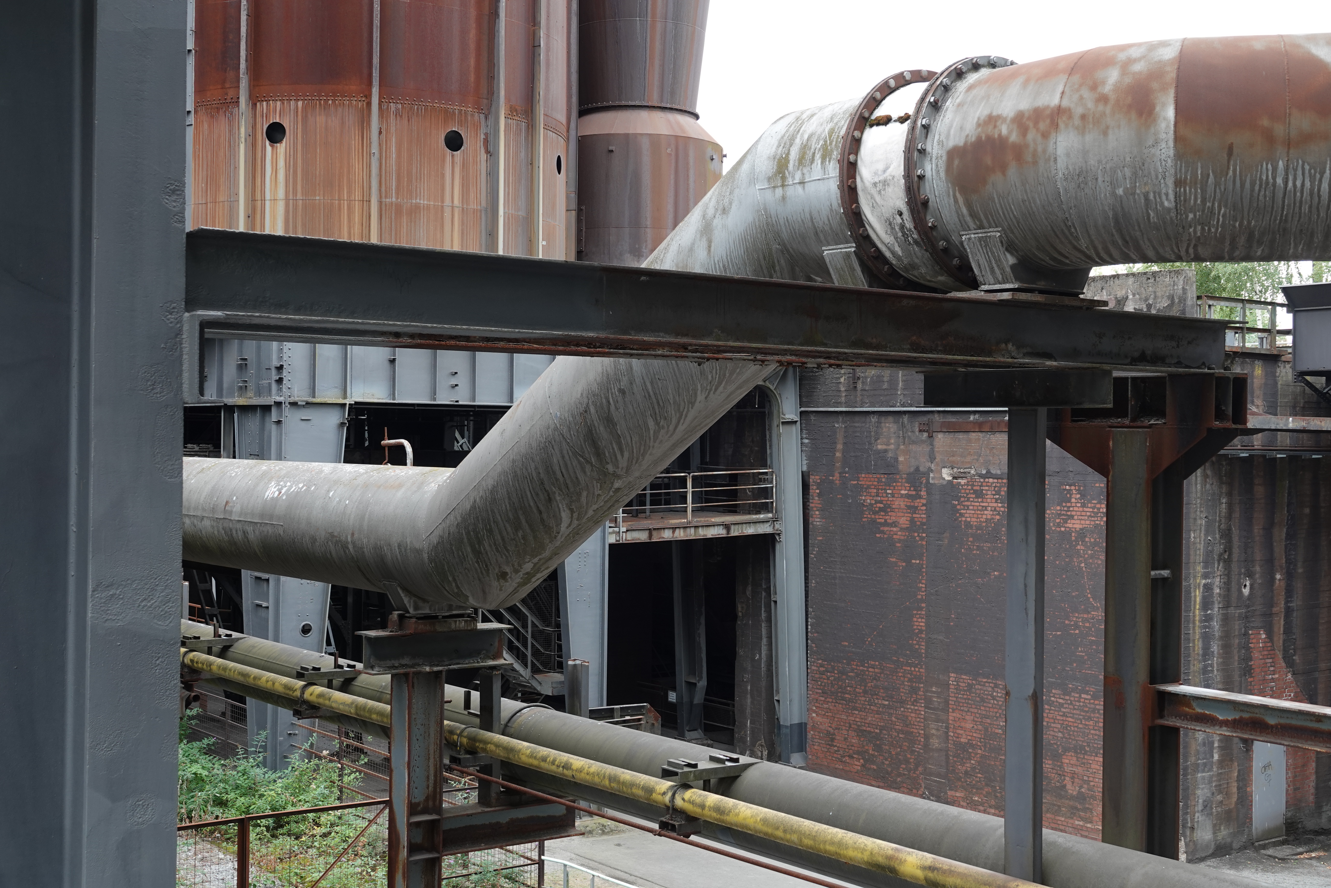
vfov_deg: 30.5
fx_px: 1627
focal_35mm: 44
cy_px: 444
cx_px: 666
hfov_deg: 44.5
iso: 160
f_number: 3.5
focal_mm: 16.31
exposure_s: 1/40
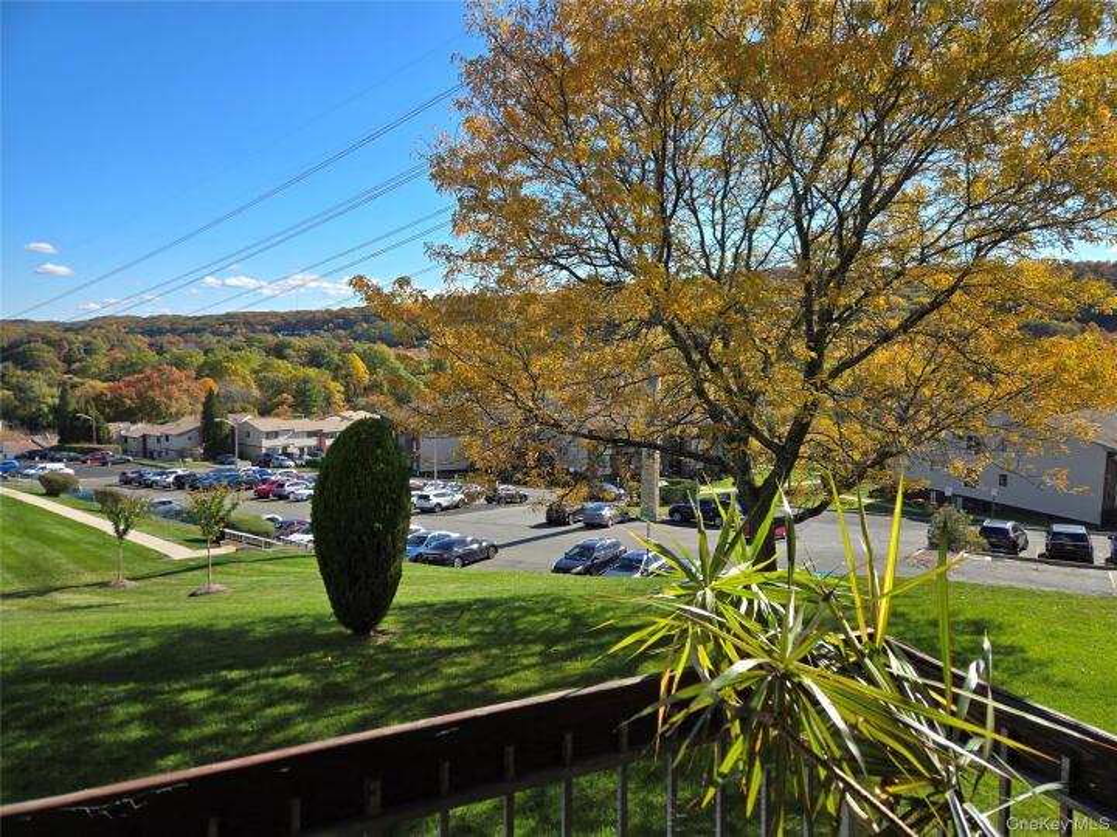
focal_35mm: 23
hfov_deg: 73.9
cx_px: 558
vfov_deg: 58.9
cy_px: 418
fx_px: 742
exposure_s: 1/1192
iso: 25
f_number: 1.8
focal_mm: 5.4
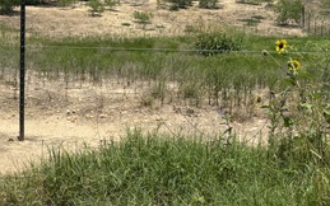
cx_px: 41
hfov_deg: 29.1
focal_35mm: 68
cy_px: 90
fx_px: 612
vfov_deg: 19.1
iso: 50
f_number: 1.6
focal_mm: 5.96
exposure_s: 1/4425
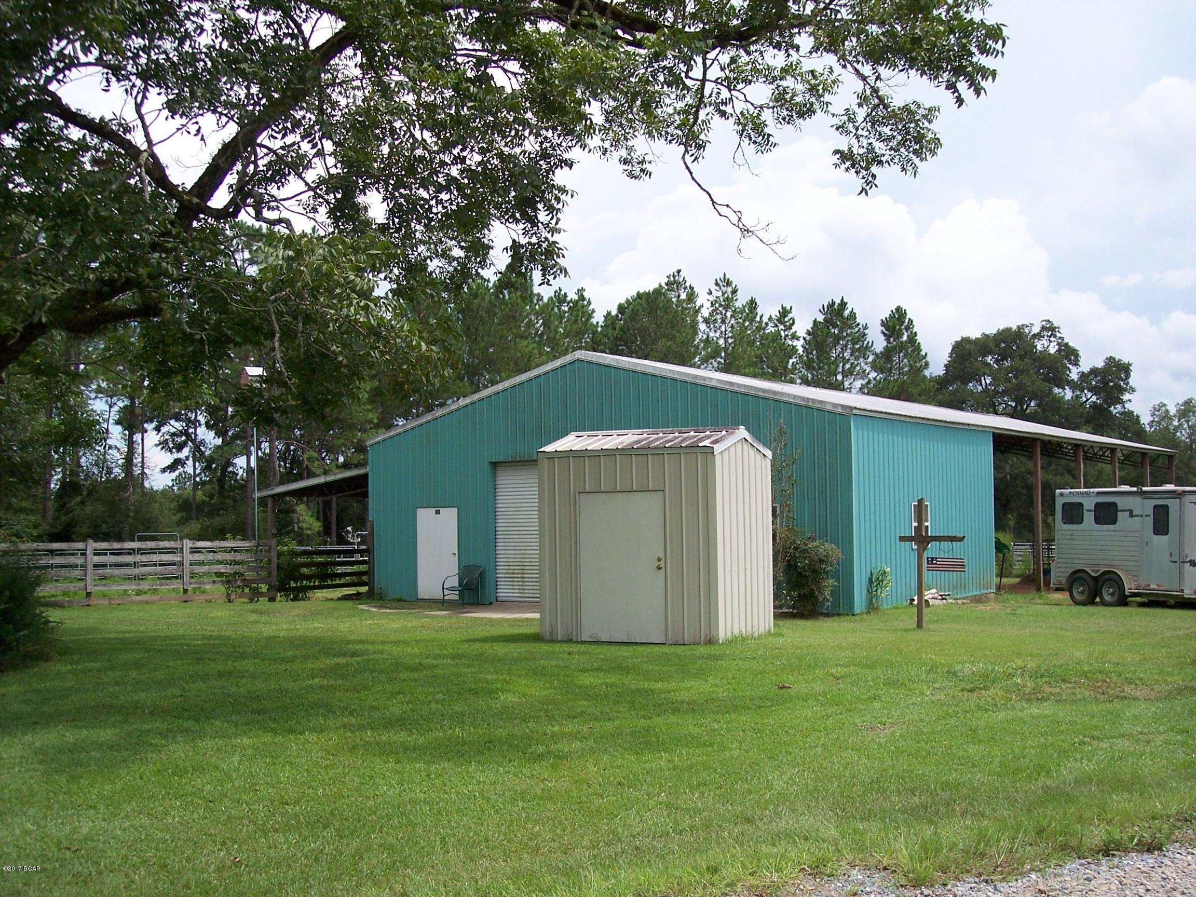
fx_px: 1347
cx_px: 598
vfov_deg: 36.8
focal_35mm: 39
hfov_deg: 47.9
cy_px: 448
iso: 100
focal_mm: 8
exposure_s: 1/750
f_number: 3.4
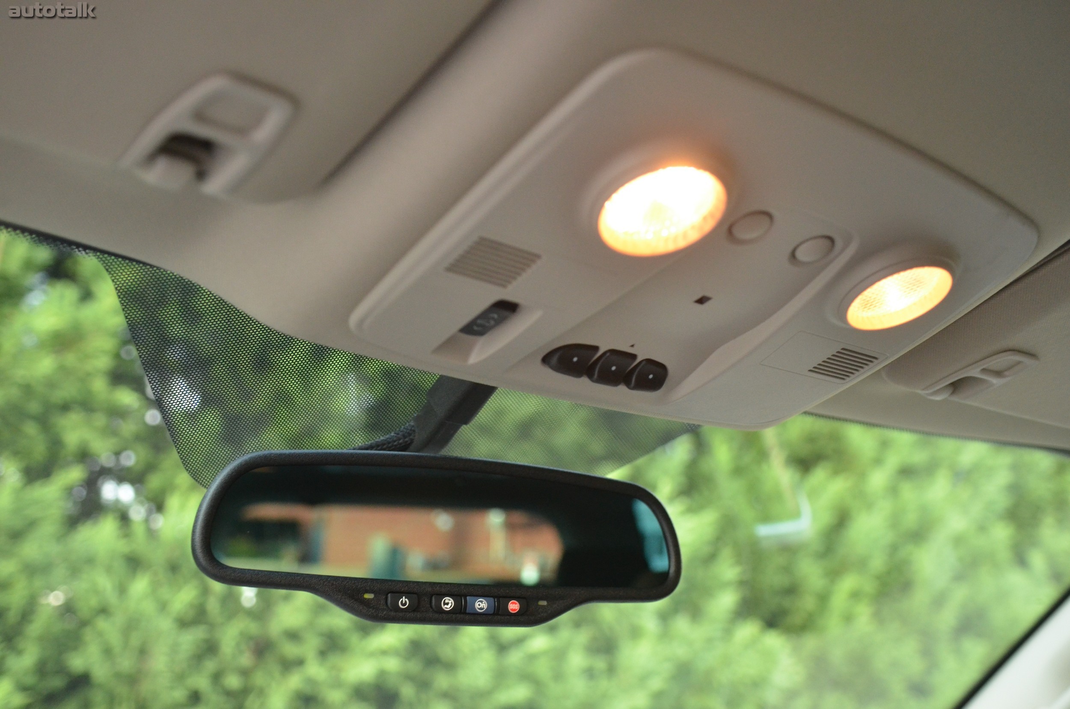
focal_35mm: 36
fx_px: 1068
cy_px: 354
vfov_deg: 36.7
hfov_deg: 53.2
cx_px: 535
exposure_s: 1/60
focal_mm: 24
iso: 1600
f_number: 2.8
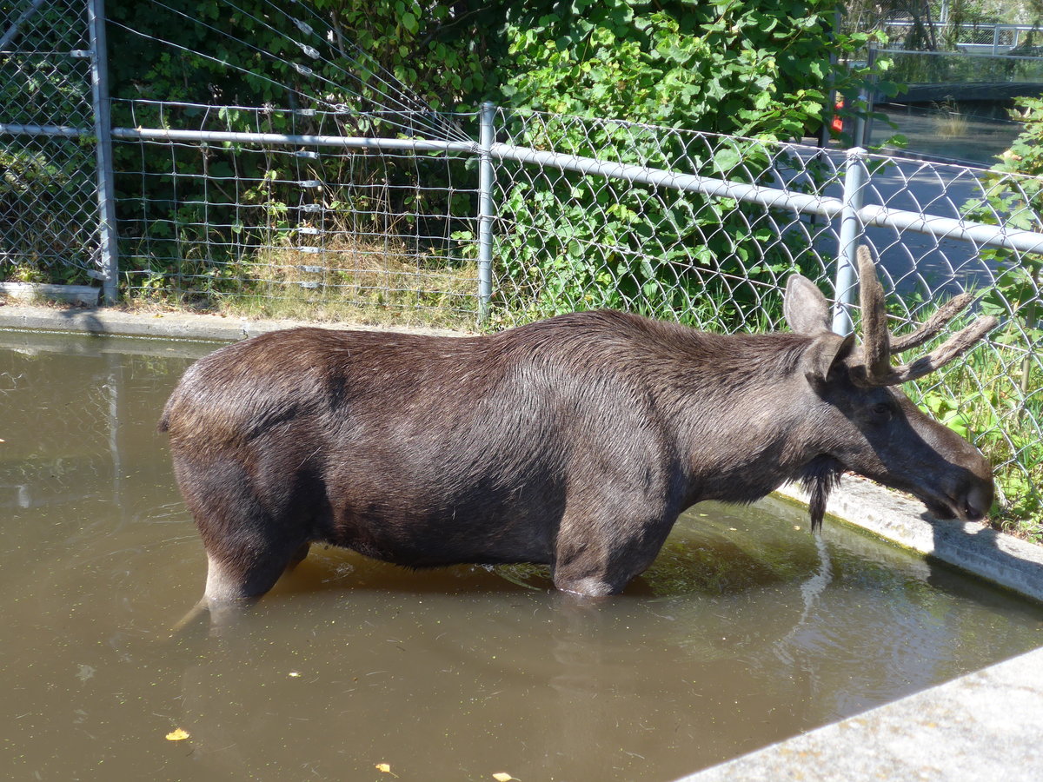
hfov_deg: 41.2
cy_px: 391
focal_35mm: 46
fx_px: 1386
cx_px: 522
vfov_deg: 31.5
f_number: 3
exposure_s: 1/400
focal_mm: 9.5
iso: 80
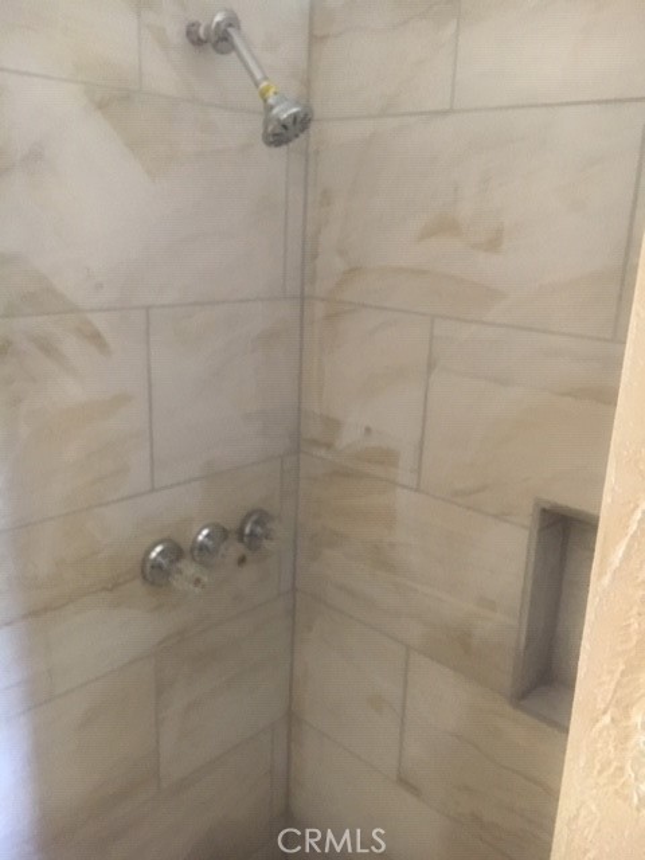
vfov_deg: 61.7
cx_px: 322
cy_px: 430
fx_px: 720
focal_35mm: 29
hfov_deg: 48.2
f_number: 2.2
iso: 200
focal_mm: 4.15
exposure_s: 1/15
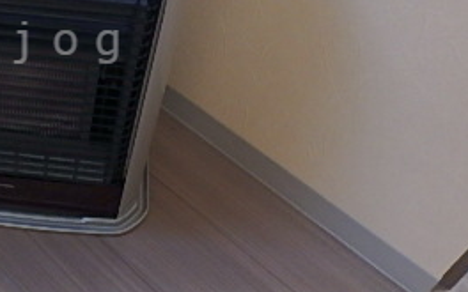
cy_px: 42
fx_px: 689
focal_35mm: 54
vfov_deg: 23.5
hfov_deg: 34.4
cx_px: 7
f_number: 3.5
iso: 250
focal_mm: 3.7
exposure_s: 1/30
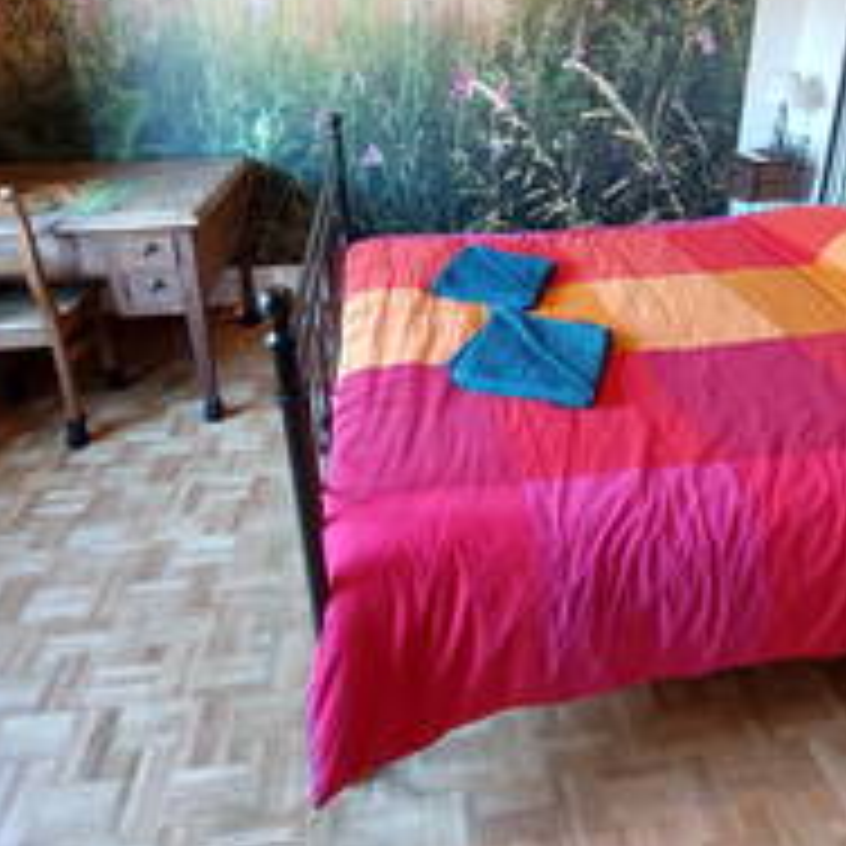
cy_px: 248
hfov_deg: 69.4
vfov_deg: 66.7
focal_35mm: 22
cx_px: 468
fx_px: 608
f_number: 2.2
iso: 400
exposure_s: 1/33
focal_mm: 1.74
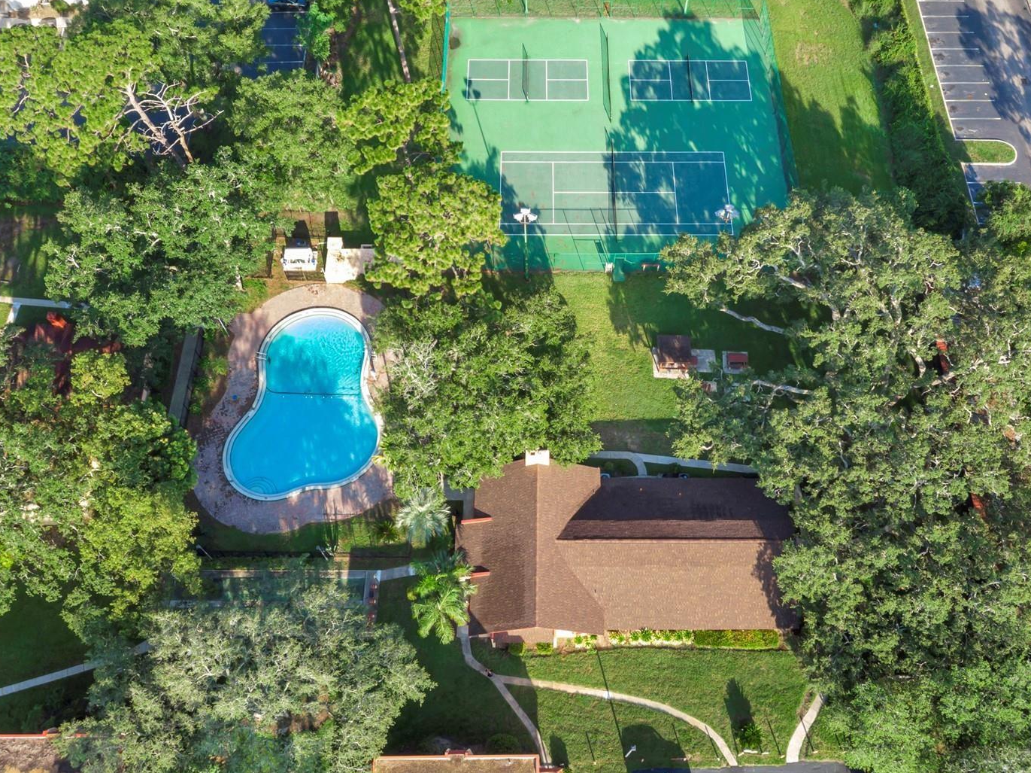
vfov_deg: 49.5
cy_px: 325
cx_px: 543
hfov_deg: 63.4
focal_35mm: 28
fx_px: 834
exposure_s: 1/30
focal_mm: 4.5
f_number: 2.8
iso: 100
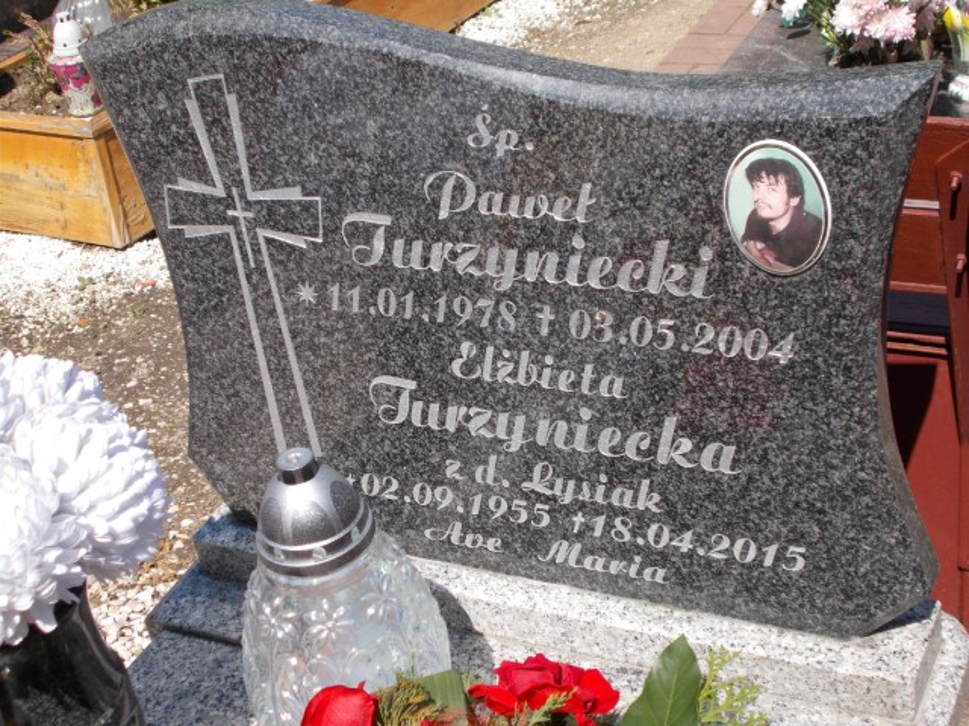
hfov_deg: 33.2
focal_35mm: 58
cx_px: 484
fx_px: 1624
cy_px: 363
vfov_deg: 25.2
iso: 80
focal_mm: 10.3
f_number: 4.9
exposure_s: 1/400
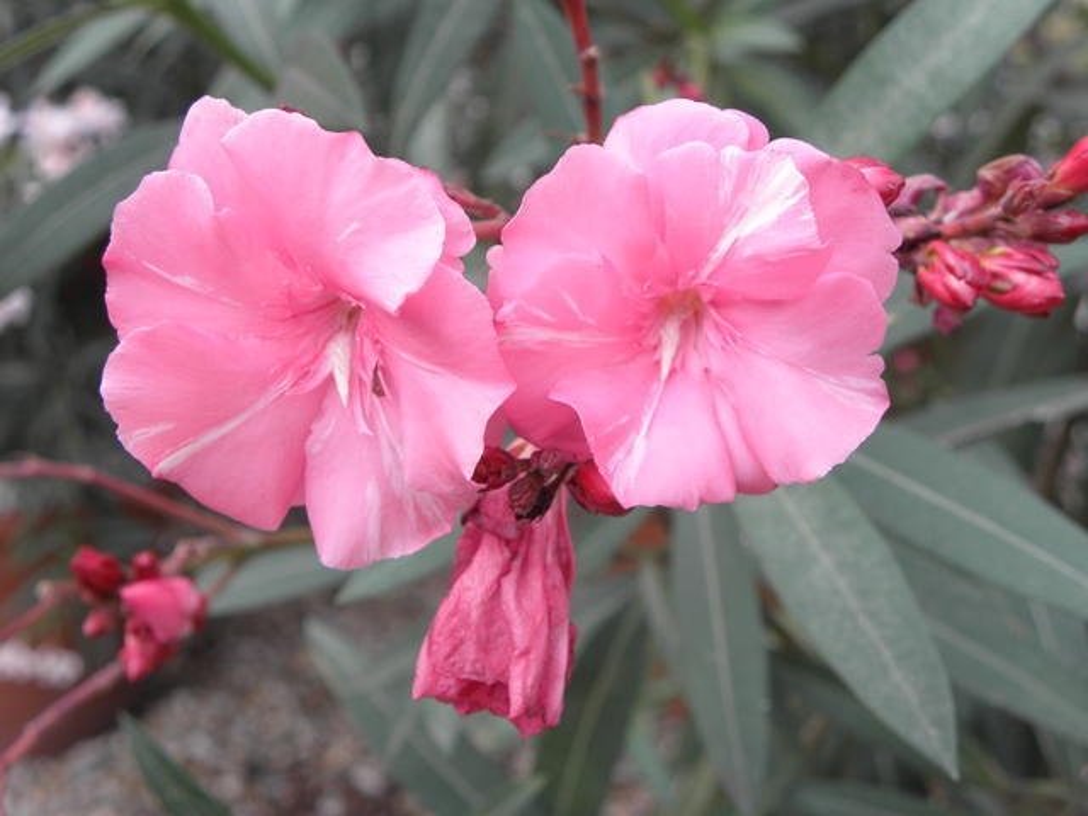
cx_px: 544
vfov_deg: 28.6
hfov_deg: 37.5
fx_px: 1603
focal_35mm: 51
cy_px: 408
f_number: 3.5
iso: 64
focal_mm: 9.22
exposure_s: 1/100
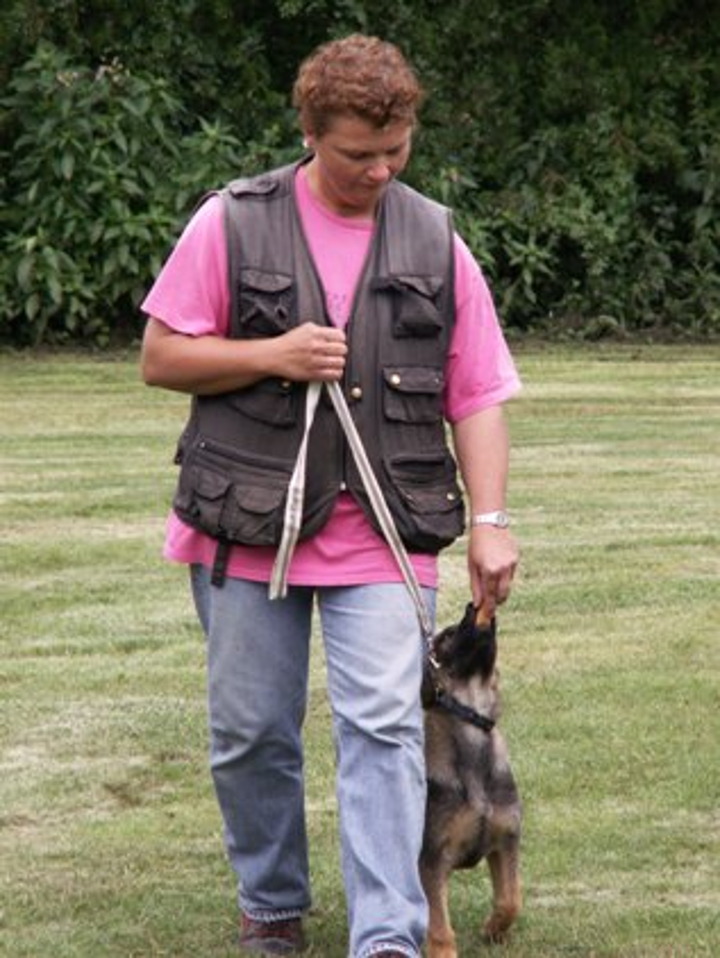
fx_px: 7259
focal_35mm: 262
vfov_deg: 7.6
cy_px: 479
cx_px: 360
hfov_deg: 5.7
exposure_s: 1/200
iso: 50
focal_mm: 42.86
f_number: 4
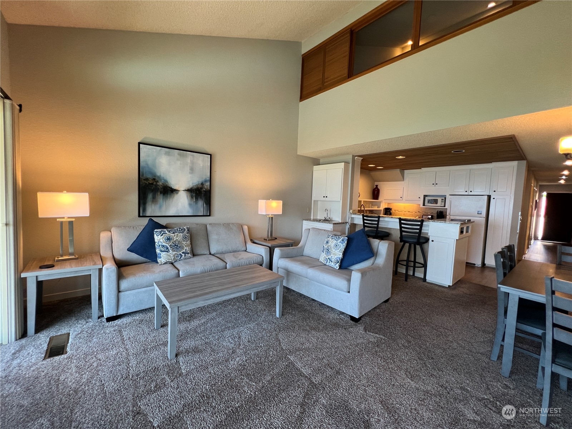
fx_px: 215
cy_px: 214
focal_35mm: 13
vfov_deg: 89.9
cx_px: 286
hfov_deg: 106.2
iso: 160
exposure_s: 1/120
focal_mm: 1.57
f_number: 1.8
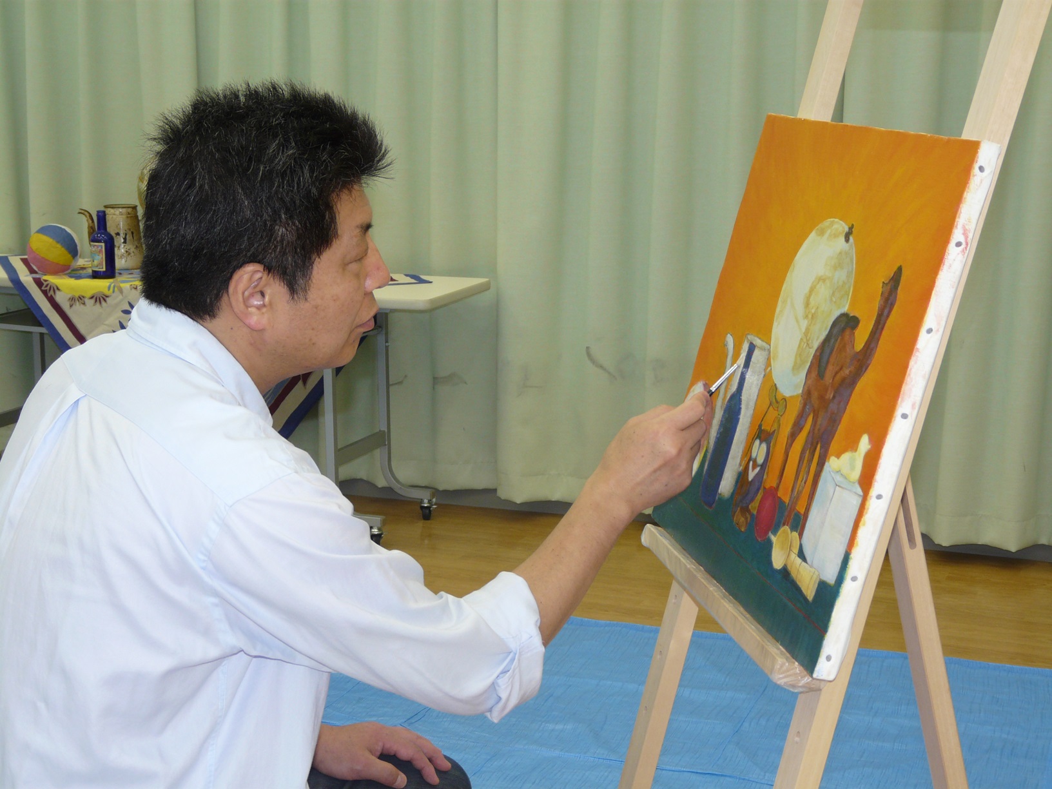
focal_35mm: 61
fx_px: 1854
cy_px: 394
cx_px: 526
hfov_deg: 31.7
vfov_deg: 24.0
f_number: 3.2
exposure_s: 1/50
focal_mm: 10
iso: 100
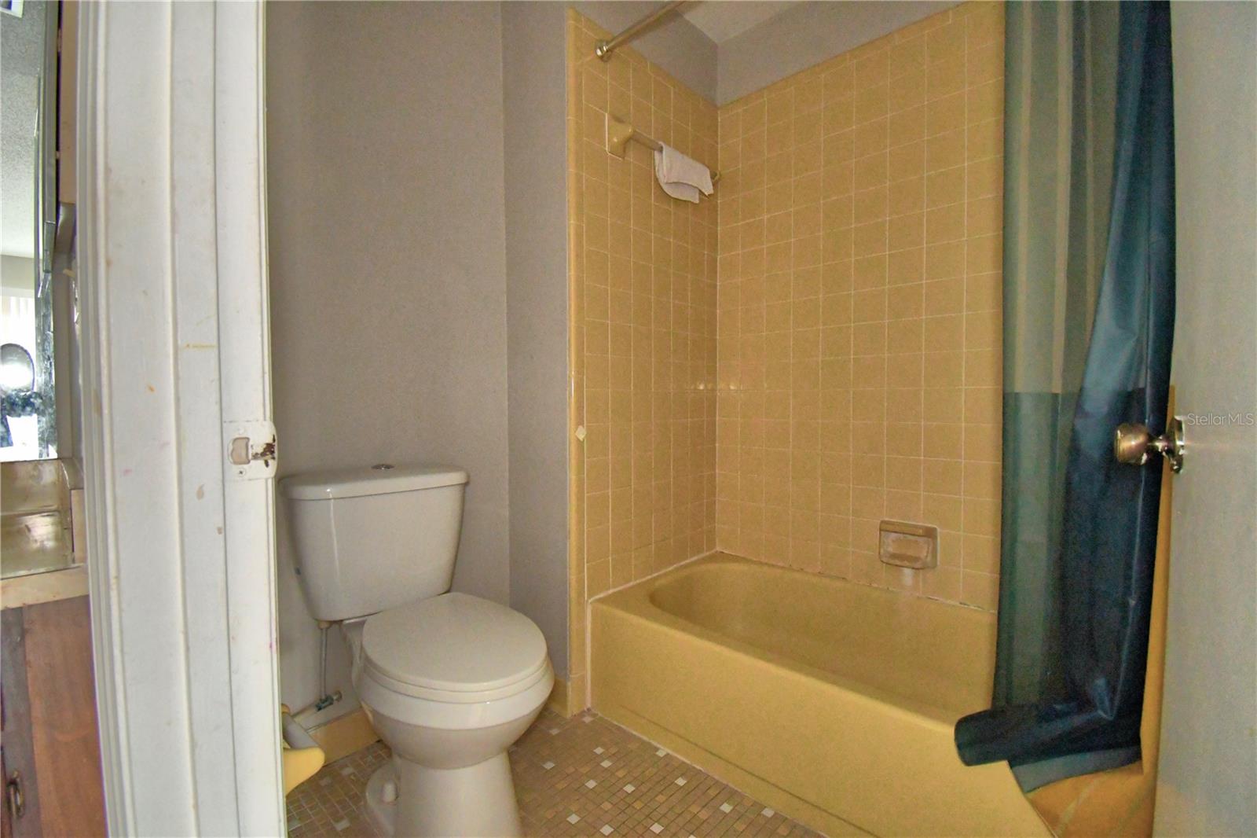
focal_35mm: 15
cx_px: 628
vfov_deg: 77.3
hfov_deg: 100.4
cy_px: 419
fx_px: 524
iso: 3200
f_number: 4.5
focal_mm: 10
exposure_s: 1/30
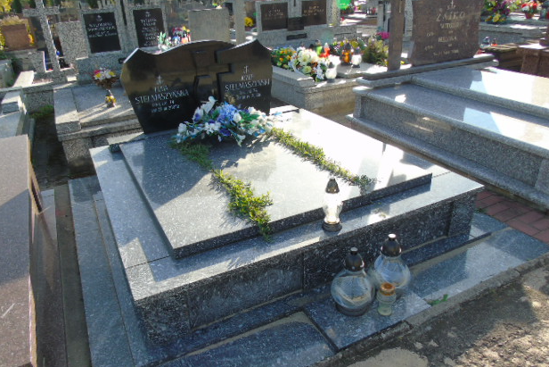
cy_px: 201
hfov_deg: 67.4
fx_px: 412
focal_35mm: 27
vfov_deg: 47.9
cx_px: 267
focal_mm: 4.4
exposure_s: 1/250
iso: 80
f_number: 3.4
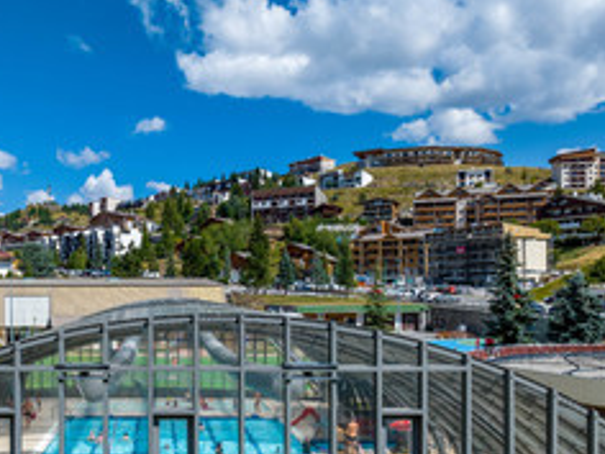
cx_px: 133
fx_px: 664
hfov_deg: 46.7
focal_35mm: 38
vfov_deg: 37.4
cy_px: 290
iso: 100
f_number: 9
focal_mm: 12.3
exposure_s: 1/240
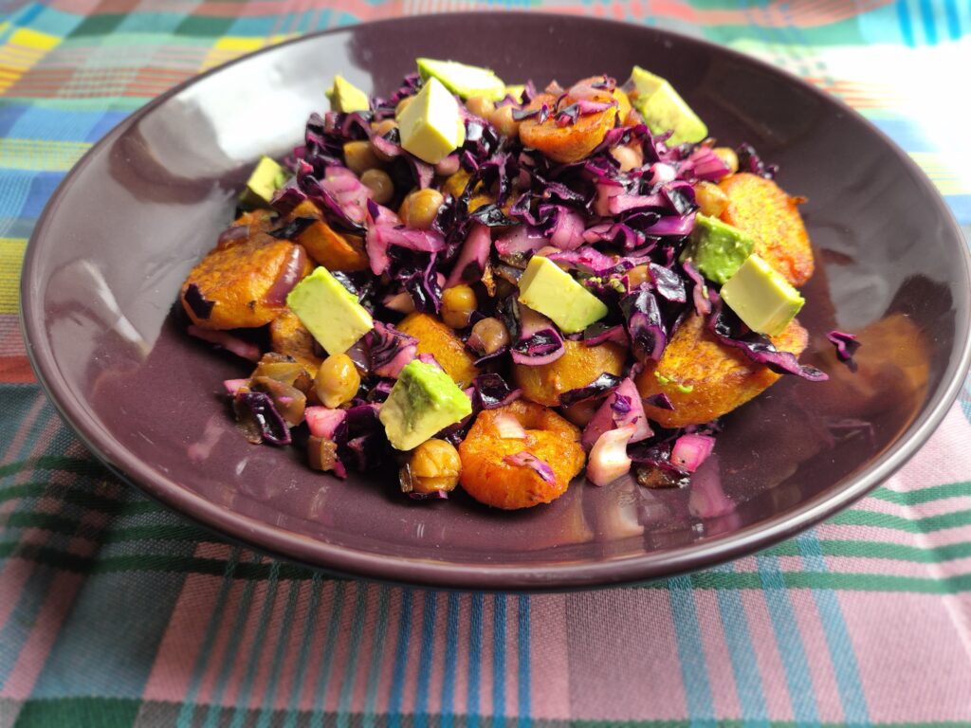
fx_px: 645
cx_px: 486
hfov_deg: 73.9
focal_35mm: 23
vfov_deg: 58.9
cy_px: 364
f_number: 1.8
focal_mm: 5.4
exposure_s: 1/50
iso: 64
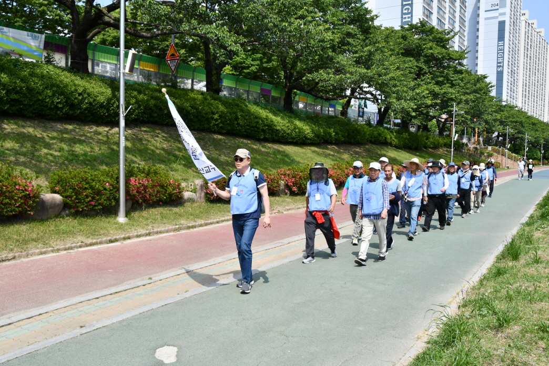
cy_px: 183
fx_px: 503
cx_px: 274
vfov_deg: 40.0
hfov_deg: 57.2
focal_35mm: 33
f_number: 14
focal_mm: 22
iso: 800
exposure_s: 1/800
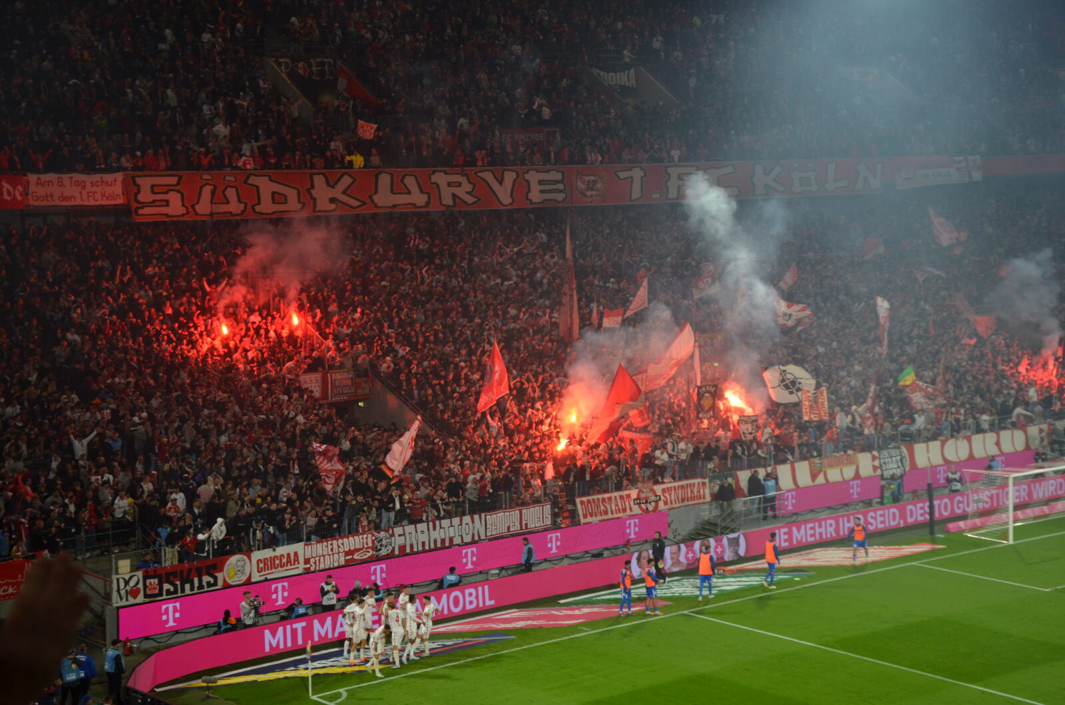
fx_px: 1993
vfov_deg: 20.1
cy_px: 352
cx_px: 532
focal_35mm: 68
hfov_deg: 29.9
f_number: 5.6
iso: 320
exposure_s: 1/125
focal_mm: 45
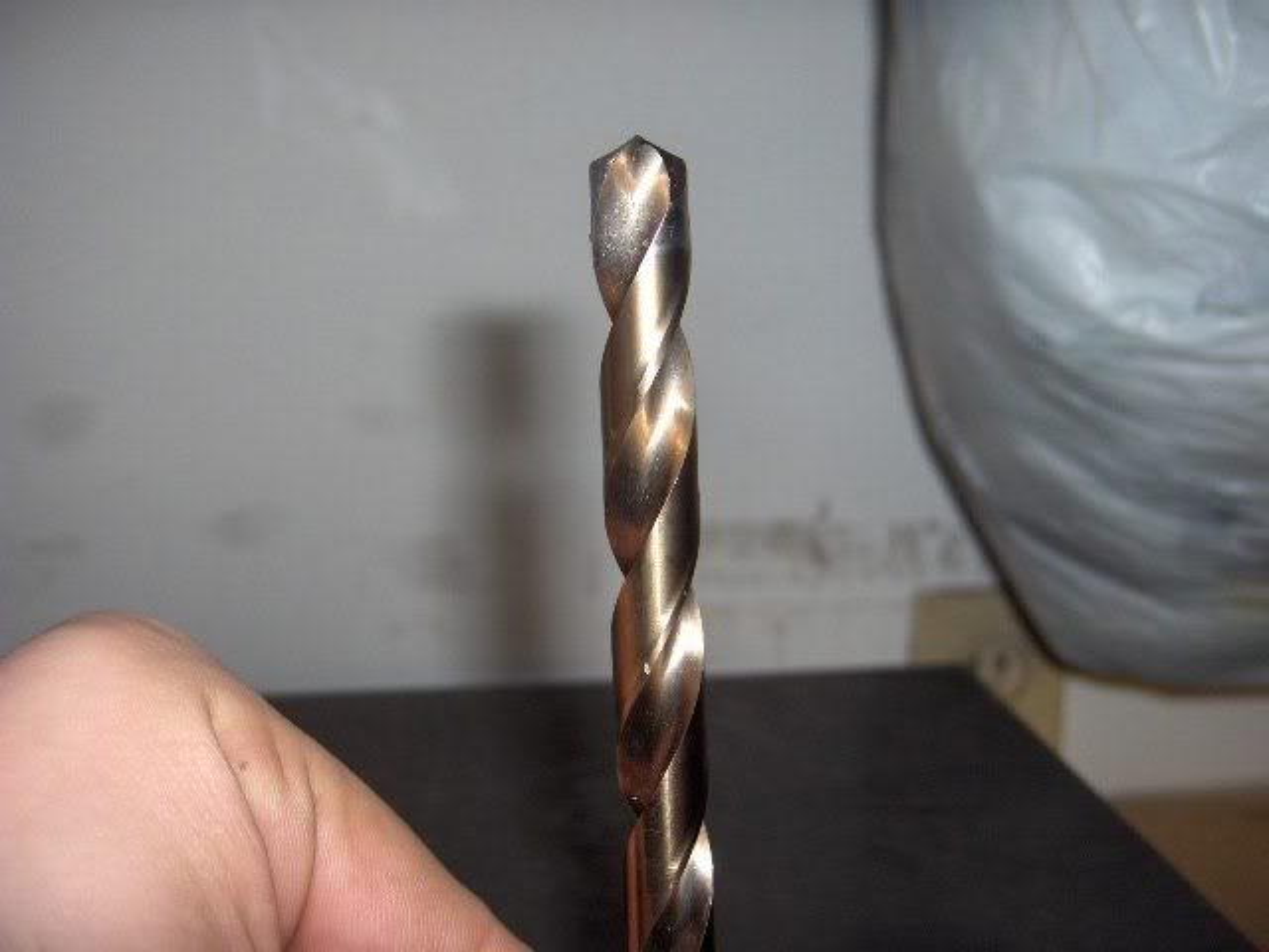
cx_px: 634
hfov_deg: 47.9
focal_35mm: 39
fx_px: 1430
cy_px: 476
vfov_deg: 36.8
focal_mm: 8
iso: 100
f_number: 2.8
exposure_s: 1/60
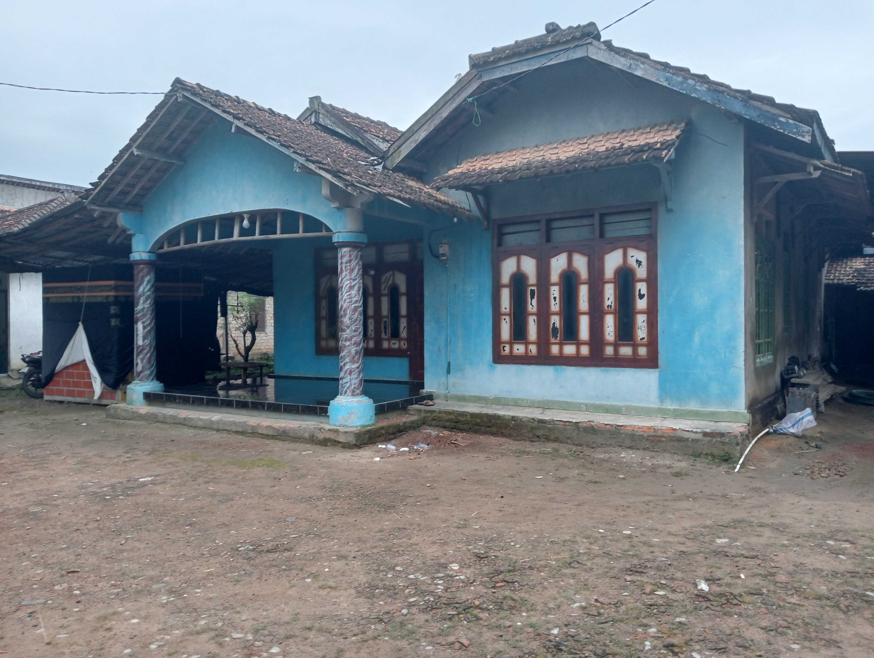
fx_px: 708
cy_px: 329
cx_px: 437
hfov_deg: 63.4
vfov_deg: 49.9
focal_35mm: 28
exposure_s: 1/33.3
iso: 400
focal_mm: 4.04
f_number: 1.8
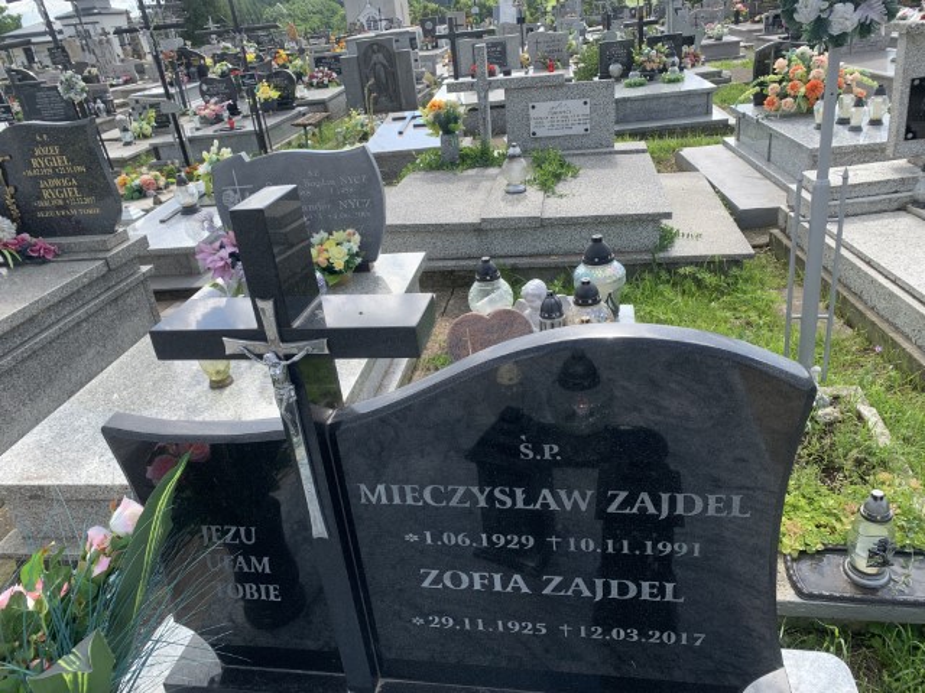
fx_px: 695
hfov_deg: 67.3
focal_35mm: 26
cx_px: 462
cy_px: 346
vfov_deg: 53.1
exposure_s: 1/822
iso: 25
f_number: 1.8
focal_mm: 4.25
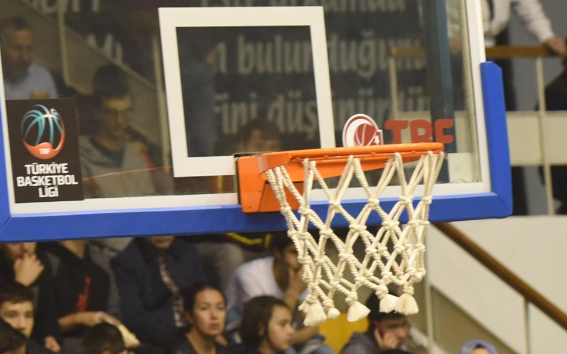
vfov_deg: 3.8
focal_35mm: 345
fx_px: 5330
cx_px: 704
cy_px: 646
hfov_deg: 6.1
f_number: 3.5
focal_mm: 95
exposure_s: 1/160
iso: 1250
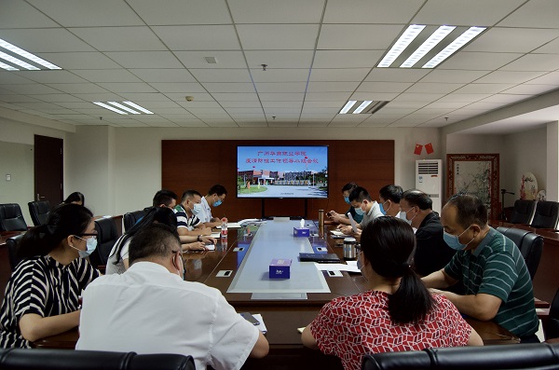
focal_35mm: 27
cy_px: 185
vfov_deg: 47.7
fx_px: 418
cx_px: 280
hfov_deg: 67.5
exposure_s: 1/80
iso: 1600
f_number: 6.3
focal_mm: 18
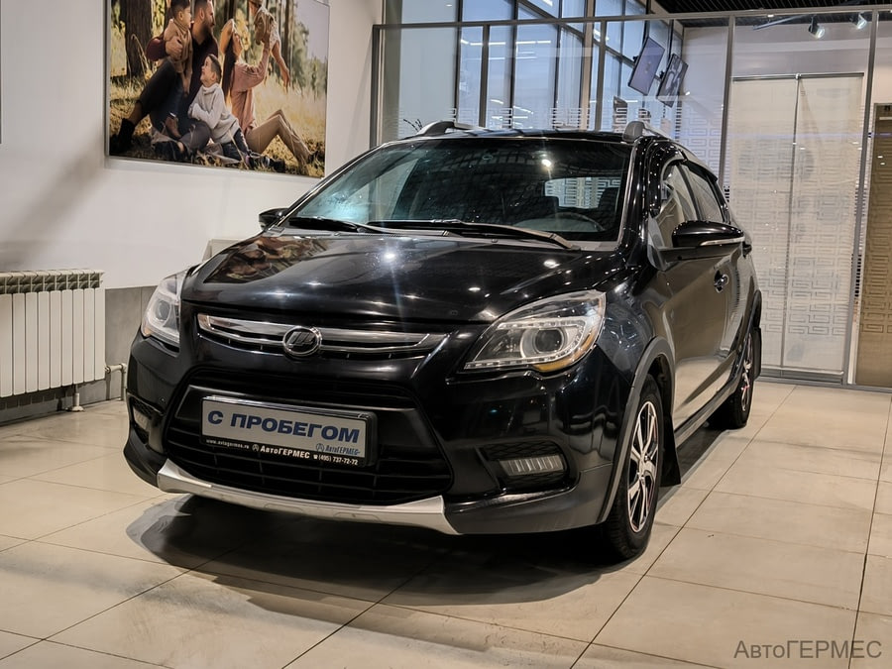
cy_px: 334
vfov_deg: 35.1
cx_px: 446
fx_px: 1057
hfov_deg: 45.8
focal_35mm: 41
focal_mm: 6.92
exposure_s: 1/100
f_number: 1.9
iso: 400
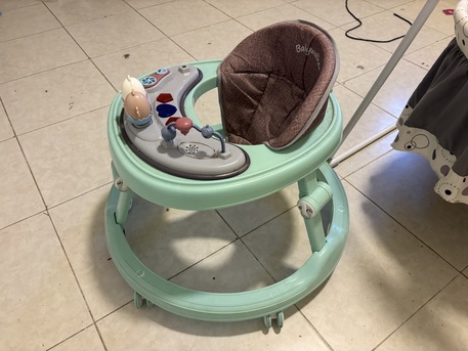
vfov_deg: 53.1
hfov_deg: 67.3
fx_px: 352
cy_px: 176
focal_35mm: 26
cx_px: 234
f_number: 1.6
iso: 250
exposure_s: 1/60
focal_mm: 5.96
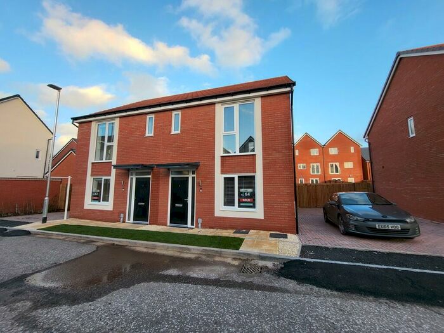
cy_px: 166
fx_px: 167
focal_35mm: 13
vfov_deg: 89.9
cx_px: 222
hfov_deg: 106.2
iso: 32
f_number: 2.2
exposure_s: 1/138
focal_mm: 1.74
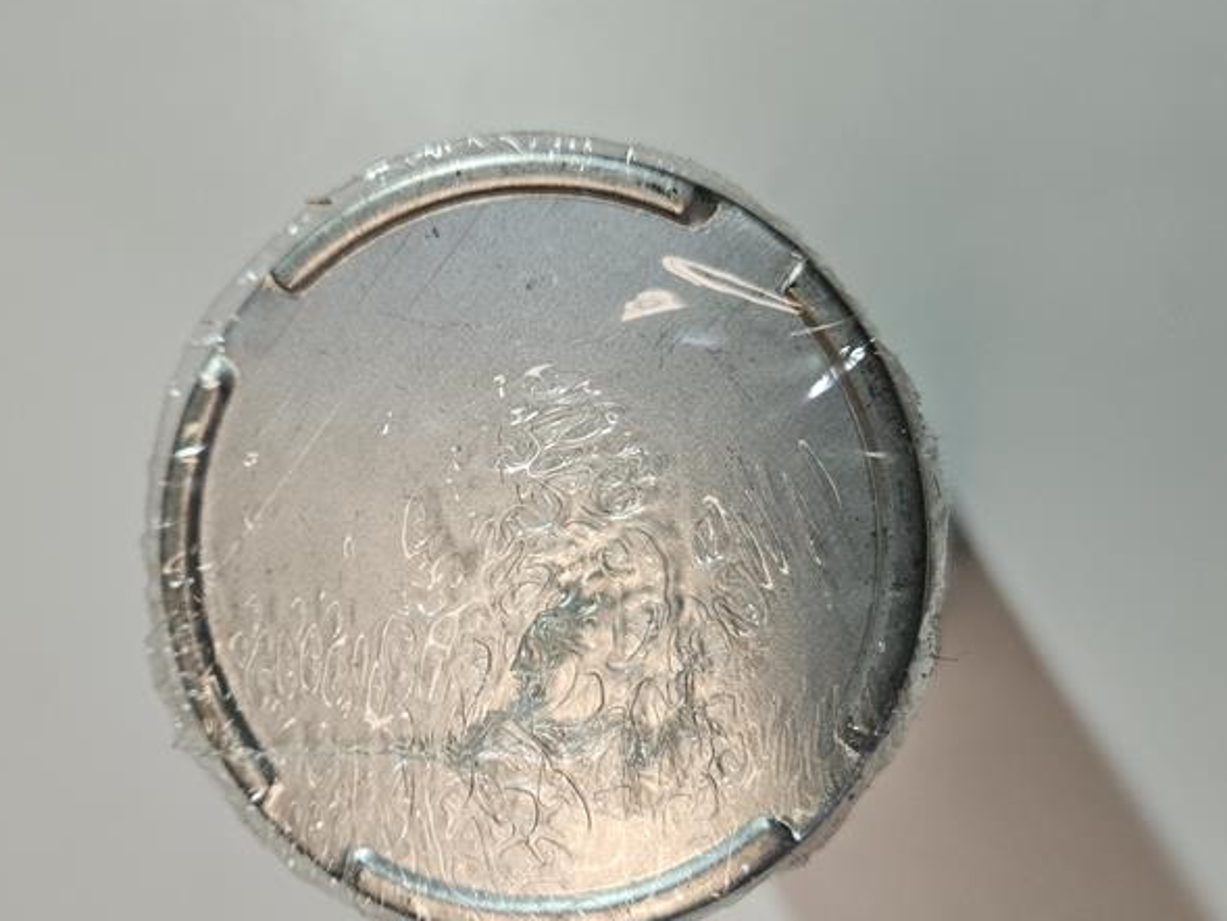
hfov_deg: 46.8
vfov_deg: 35.8
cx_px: 575
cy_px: 554
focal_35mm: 40
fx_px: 1418
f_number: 1.8
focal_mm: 5.4
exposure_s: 1/100
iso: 200
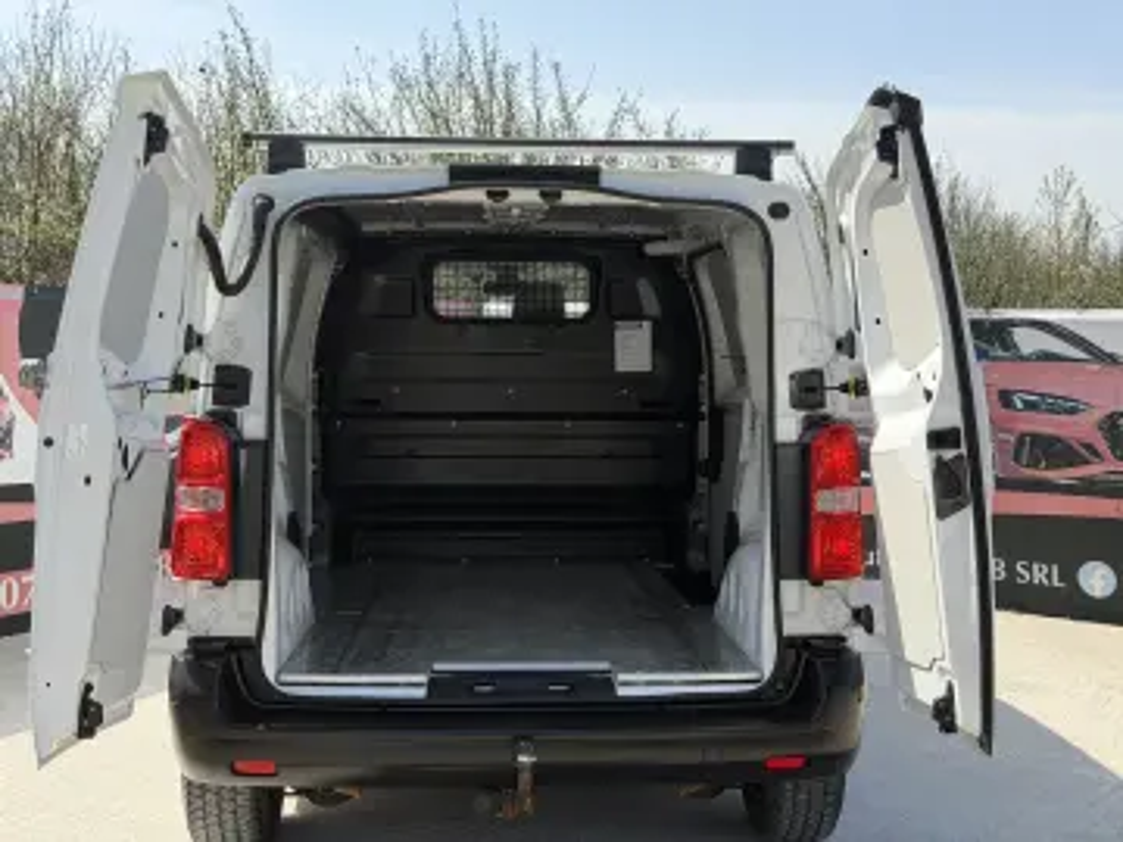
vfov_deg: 30.3
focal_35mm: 48
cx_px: 562
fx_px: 1557
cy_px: 421
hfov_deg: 39.7
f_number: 1.78
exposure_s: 1/2415
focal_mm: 6.76
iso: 80
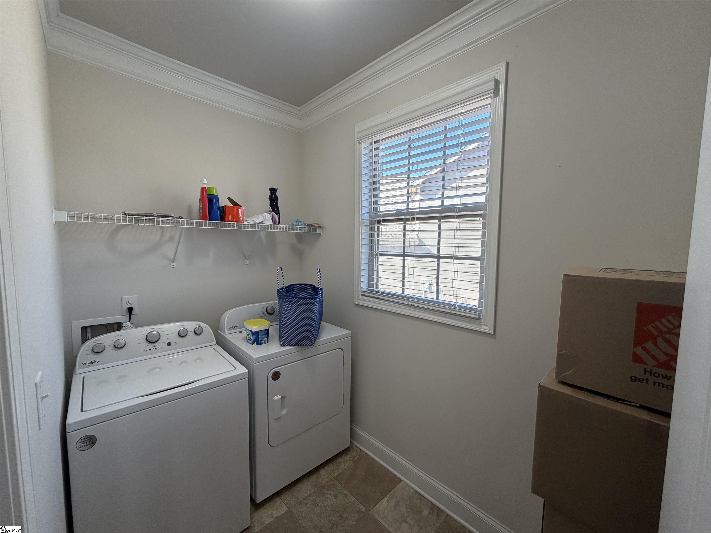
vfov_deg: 85.7
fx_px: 288
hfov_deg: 102.1
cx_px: 356
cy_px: 266
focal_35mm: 14
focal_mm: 2.22
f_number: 2.2
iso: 160
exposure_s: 1/120
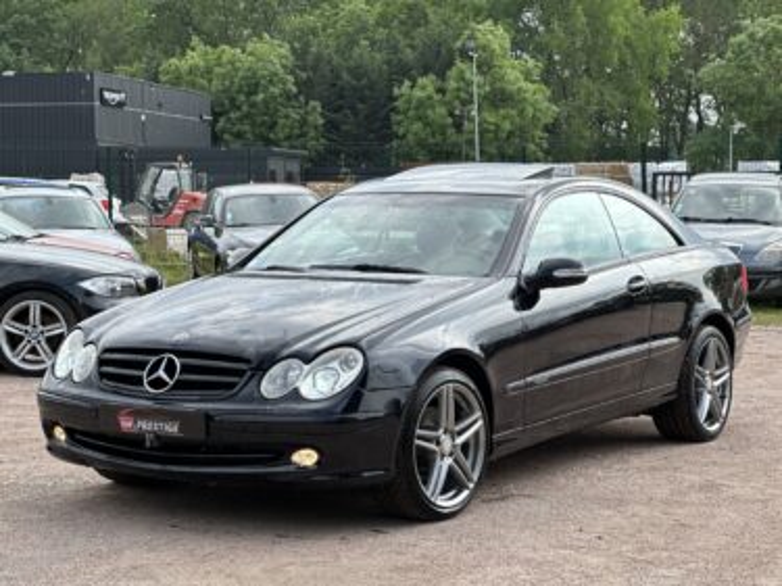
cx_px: 391
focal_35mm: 77
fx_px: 1739
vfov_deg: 19.1
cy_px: 293
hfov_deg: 25.3
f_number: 2.8
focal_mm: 9
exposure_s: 1/368
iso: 32
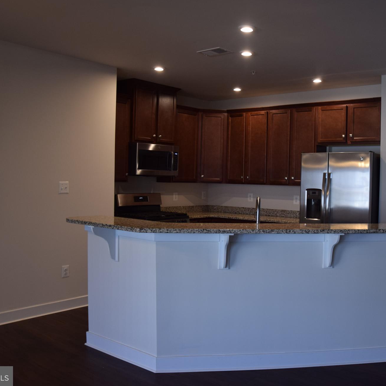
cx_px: 250
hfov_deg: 45.5
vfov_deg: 46.0
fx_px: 454
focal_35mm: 36
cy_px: 186
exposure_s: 1/80
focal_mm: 18
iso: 400
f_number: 4.5
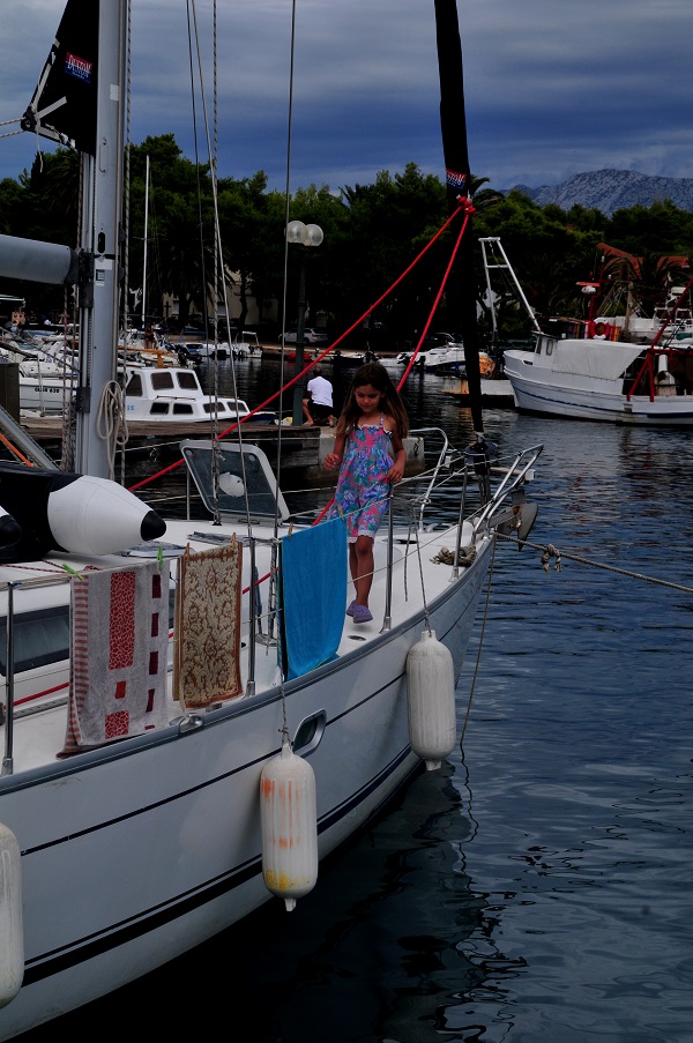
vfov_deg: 27.0
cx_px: 346
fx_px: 2170
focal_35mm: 75
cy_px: 522
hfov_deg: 18.1
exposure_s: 1/640
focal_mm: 50
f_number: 11
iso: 250
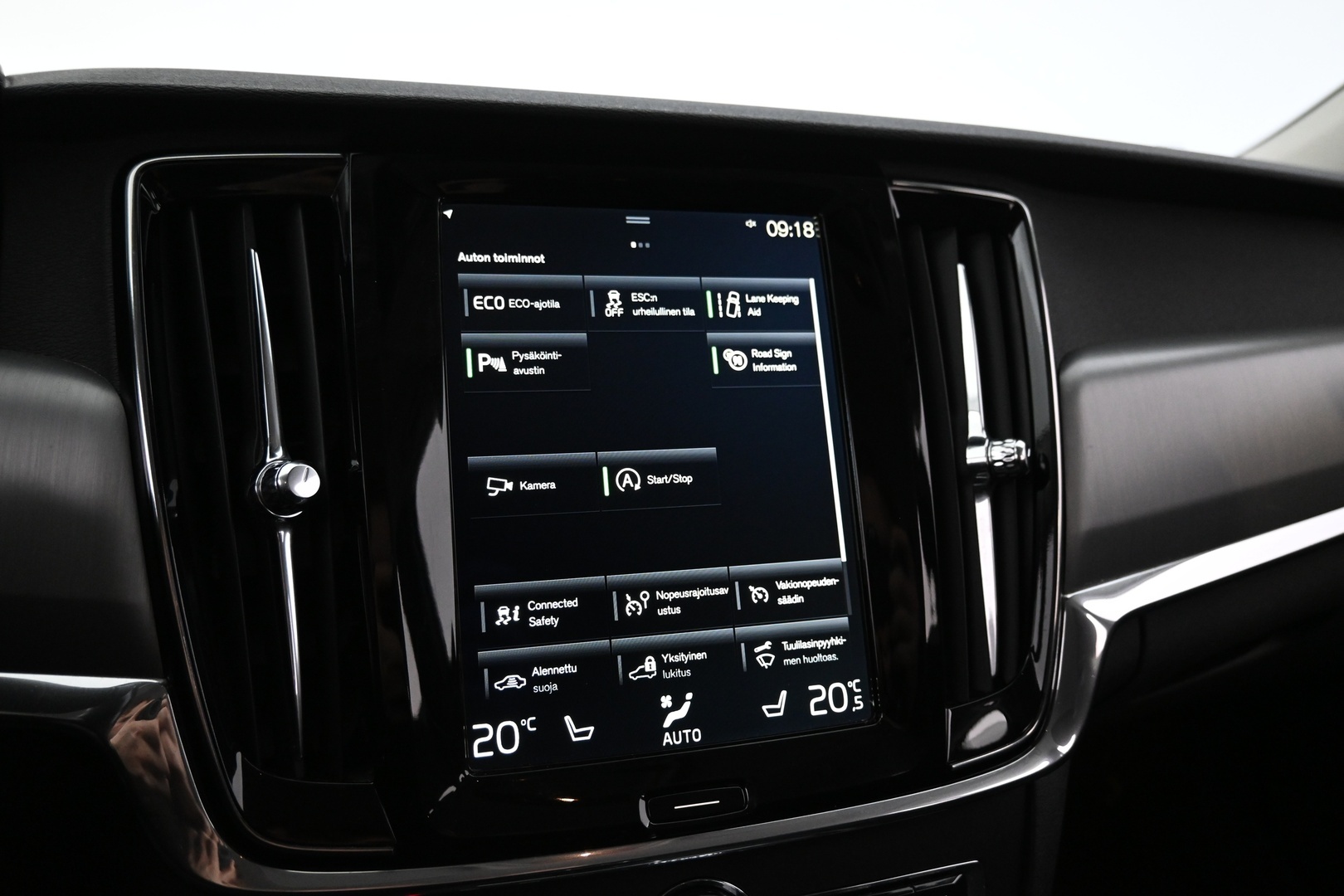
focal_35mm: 26
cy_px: 448
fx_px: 980
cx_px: 672
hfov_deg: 68.9
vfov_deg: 49.1
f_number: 3.5
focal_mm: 17.5
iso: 2200
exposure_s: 1/30
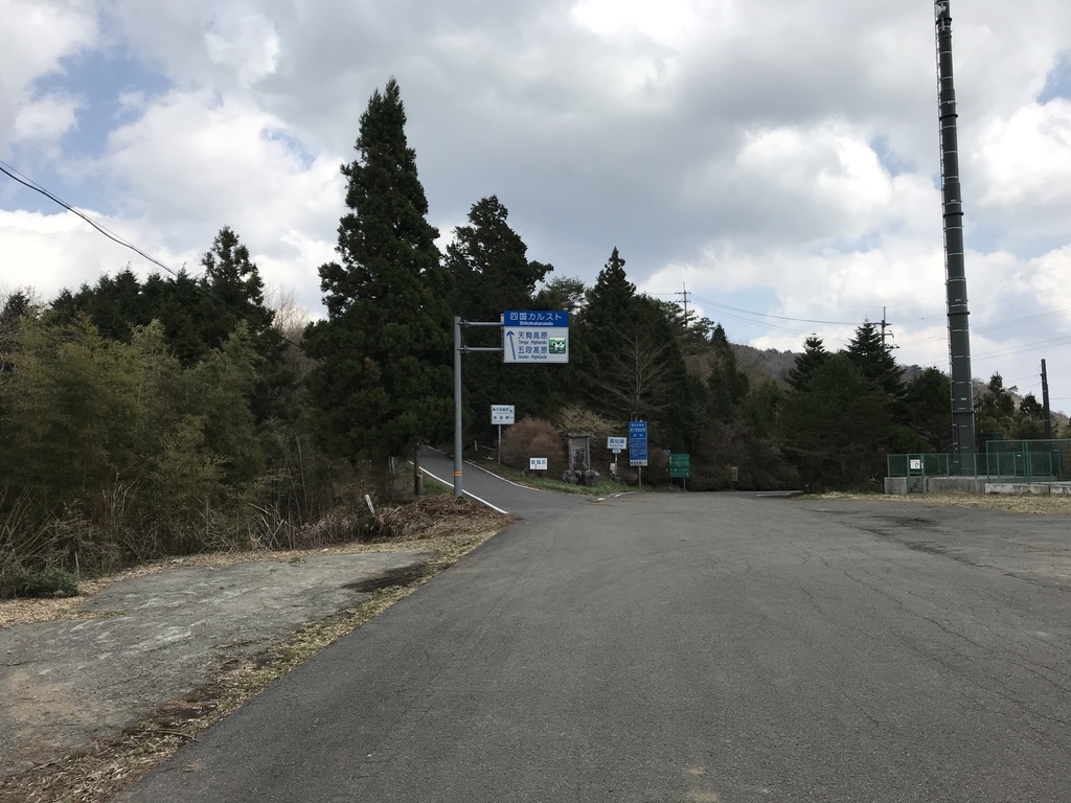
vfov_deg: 49.7
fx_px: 866
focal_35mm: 28
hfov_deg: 63.4
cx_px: 536
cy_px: 402
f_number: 1.8
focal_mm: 3.99
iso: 20
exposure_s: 1/2227
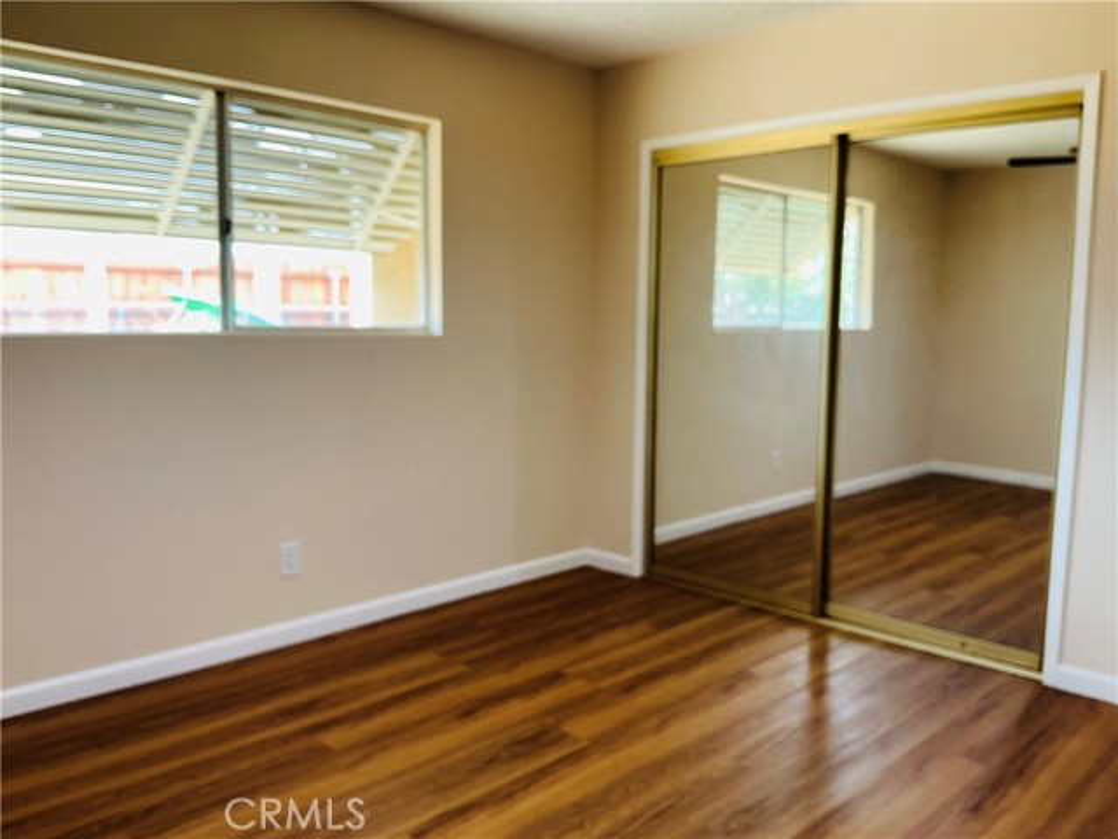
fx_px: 937
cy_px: 420
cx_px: 559
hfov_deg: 61.7
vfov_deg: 48.2
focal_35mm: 29
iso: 125
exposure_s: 1/60
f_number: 1.8
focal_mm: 3
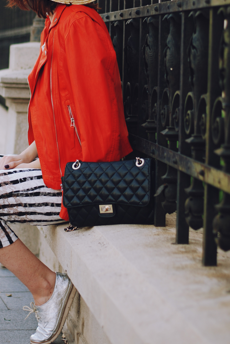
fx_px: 1185
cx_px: 62
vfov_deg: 16.4
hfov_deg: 11.1
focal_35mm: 124
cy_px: 102
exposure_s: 1/640
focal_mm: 50
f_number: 1.8
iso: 100
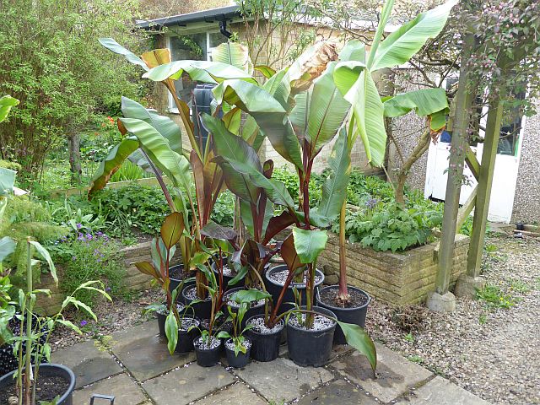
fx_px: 499
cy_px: 202
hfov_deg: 56.8
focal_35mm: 32
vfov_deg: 44.2
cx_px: 270
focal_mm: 5.4
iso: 100
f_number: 3.5
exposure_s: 1/60
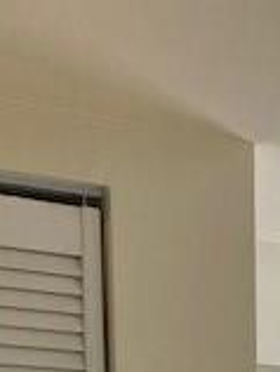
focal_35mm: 105
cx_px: 393
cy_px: 716
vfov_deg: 15.4
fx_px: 1129
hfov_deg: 13.5
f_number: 1.8
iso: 125
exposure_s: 1/112
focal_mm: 4.25
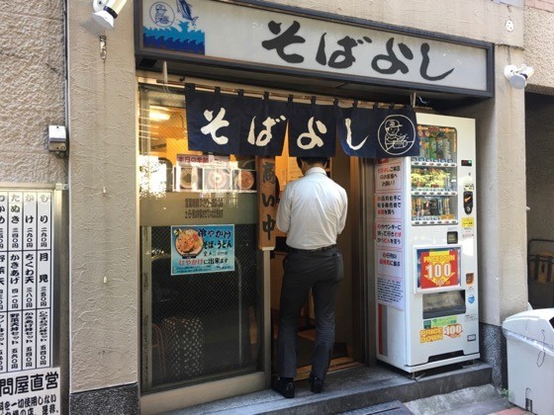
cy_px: 208
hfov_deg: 61.7
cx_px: 277
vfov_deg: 48.2
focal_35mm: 29
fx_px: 464
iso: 25
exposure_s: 1/15
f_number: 2.2
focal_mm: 4.15
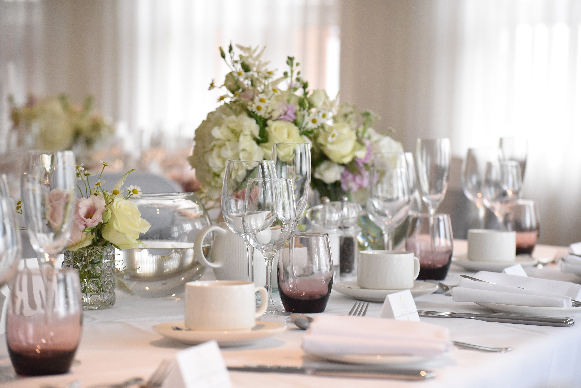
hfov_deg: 20.0
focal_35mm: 102
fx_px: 1647
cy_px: 194
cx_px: 290
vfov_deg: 13.4
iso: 5000
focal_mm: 102
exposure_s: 1/320
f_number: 5.6
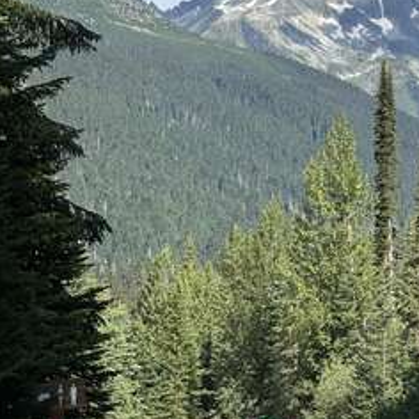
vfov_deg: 12.1
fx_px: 1972
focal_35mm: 144
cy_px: 121
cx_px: 317
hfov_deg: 12.1
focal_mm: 9
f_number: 2.8
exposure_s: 1/585
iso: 32
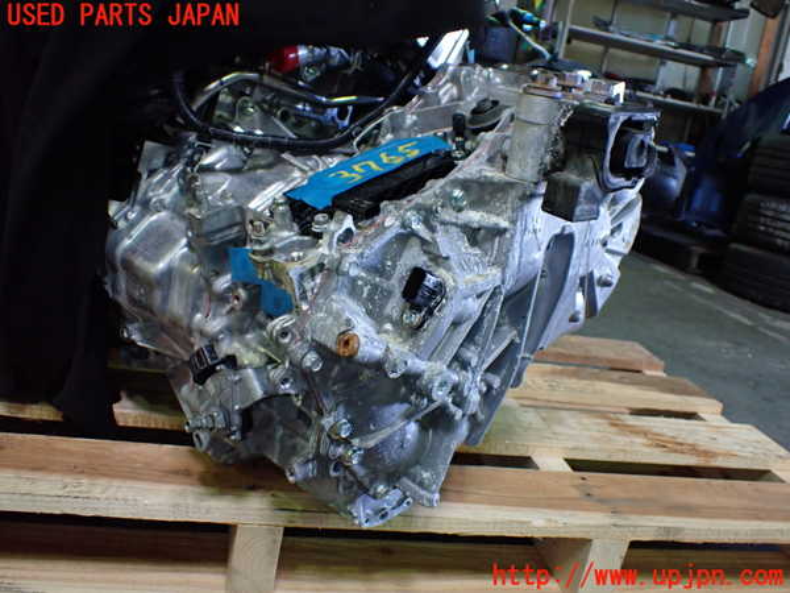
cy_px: 296
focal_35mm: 32
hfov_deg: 56.8
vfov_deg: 44.2
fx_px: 730
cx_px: 395
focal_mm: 5.79
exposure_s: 1/125
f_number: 2.4
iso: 500
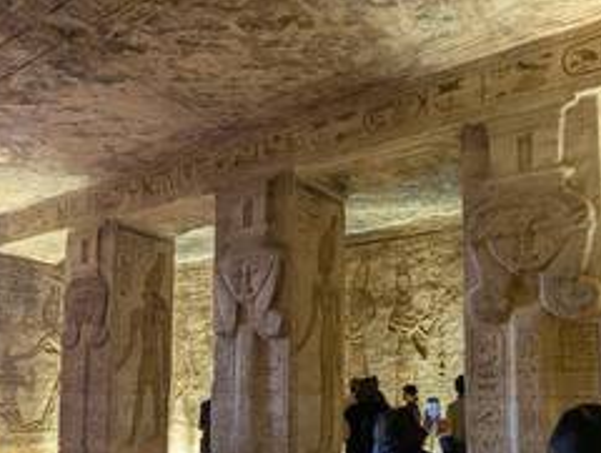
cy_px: 327
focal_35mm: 32
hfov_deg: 56.6
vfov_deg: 43.2
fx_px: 557
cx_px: 338
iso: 132
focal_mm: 2.35
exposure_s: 1/35.5
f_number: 2.2
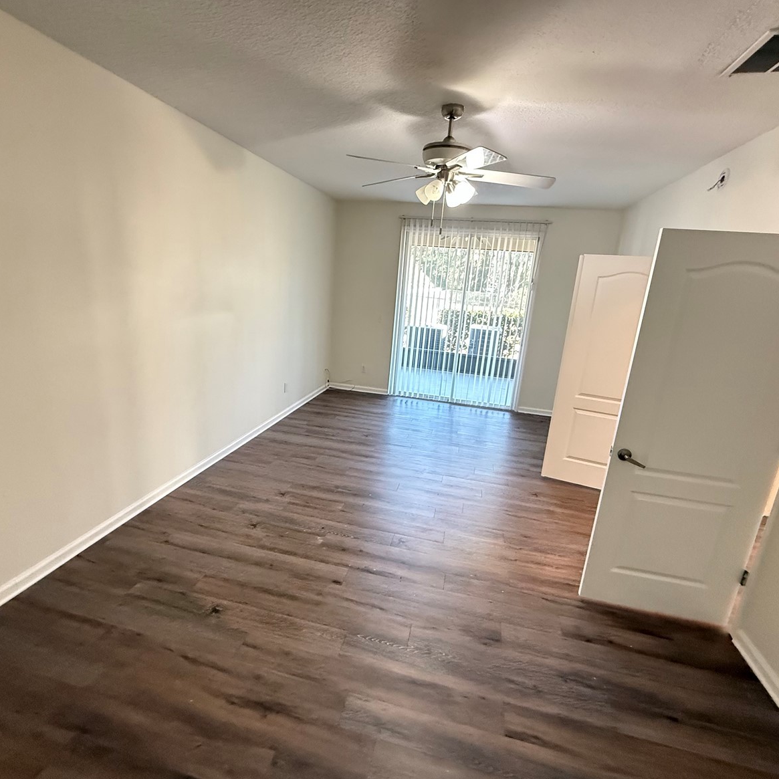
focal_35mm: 17
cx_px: 383
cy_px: 389
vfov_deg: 84.0
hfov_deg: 84.0
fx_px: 433
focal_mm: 2.22
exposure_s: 1/60
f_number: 2.2
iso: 1000
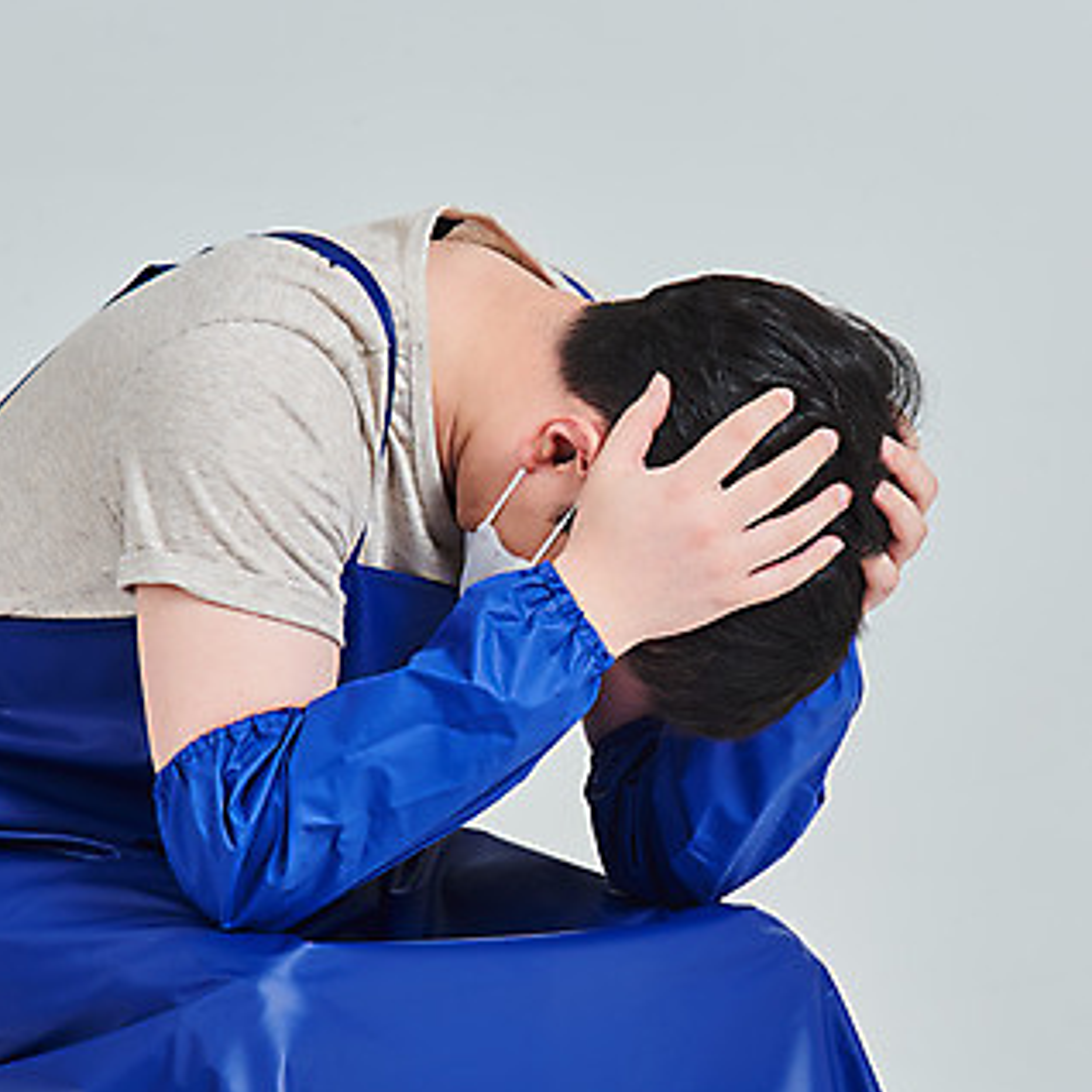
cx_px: 682
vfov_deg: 7.8
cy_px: 587
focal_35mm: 224
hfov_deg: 7.8
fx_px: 7995
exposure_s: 1/125
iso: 100
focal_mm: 140
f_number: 14
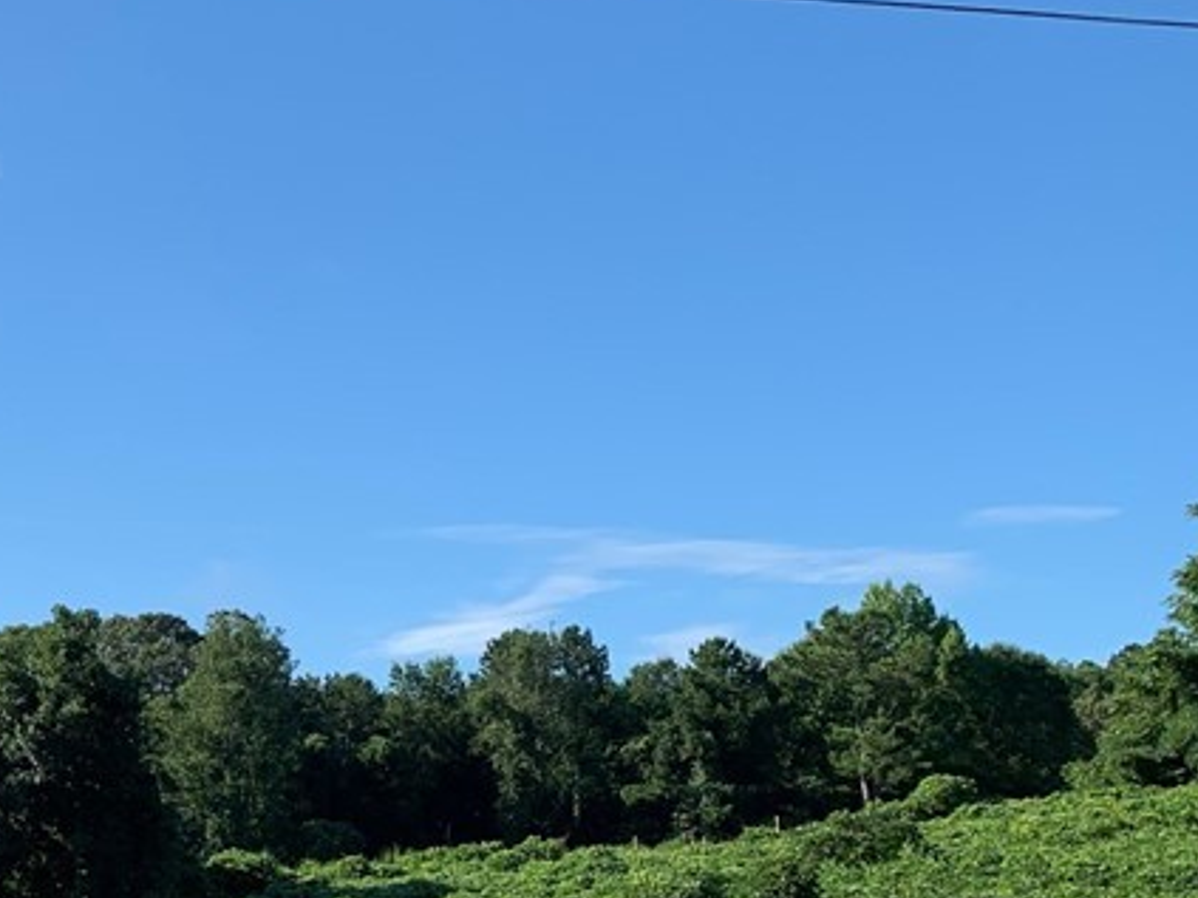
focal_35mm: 63
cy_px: 725
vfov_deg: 22.9
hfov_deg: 27.6
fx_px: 2180
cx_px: -178
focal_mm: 4.25
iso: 25
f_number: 1.8
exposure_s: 1/2114
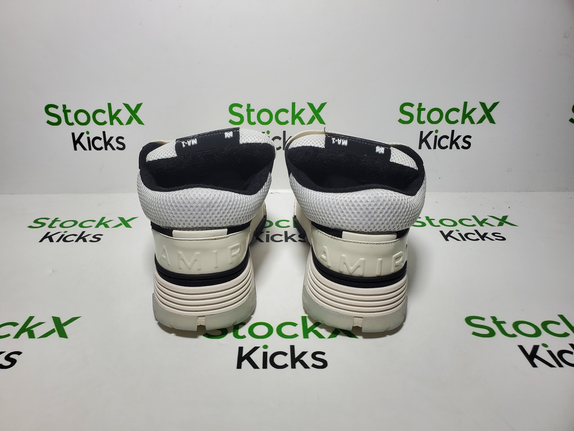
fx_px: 431
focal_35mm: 26
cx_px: 287
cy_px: 216
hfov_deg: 67.3
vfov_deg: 53.1
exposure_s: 1/293
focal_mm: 4.3
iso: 50
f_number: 2.4
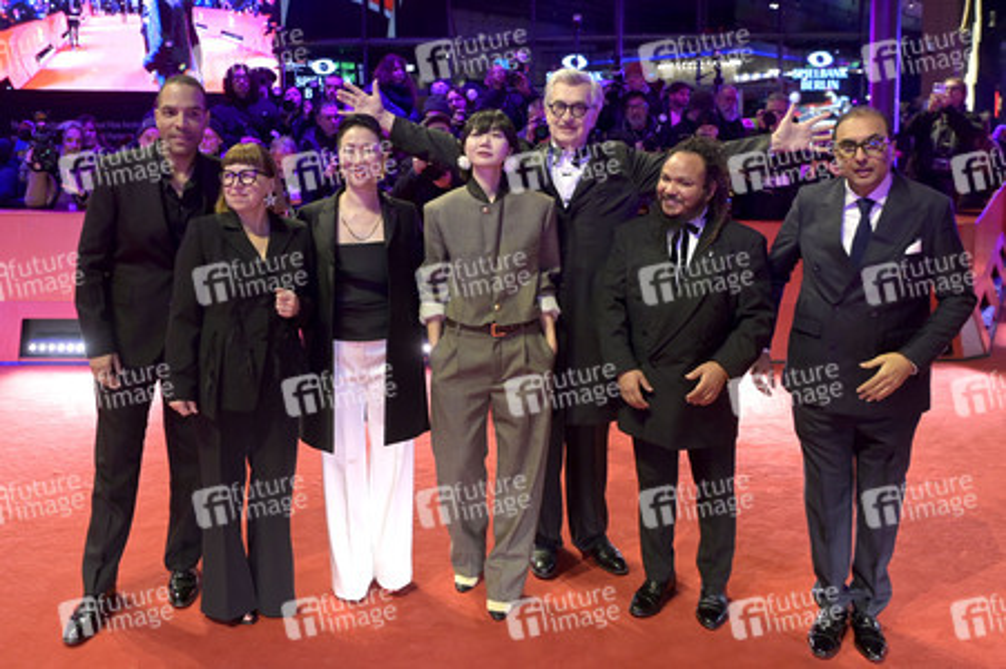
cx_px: 503
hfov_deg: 73.8
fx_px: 670
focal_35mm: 24
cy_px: 334
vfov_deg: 53.1
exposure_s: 1/250
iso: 1600
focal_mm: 24
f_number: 4
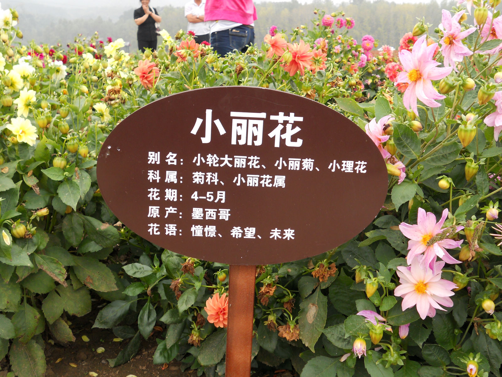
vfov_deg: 37.7
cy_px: 188
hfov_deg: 49.0
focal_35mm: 38
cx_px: 251
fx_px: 551
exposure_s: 1/80
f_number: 3.9
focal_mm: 6.9
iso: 80
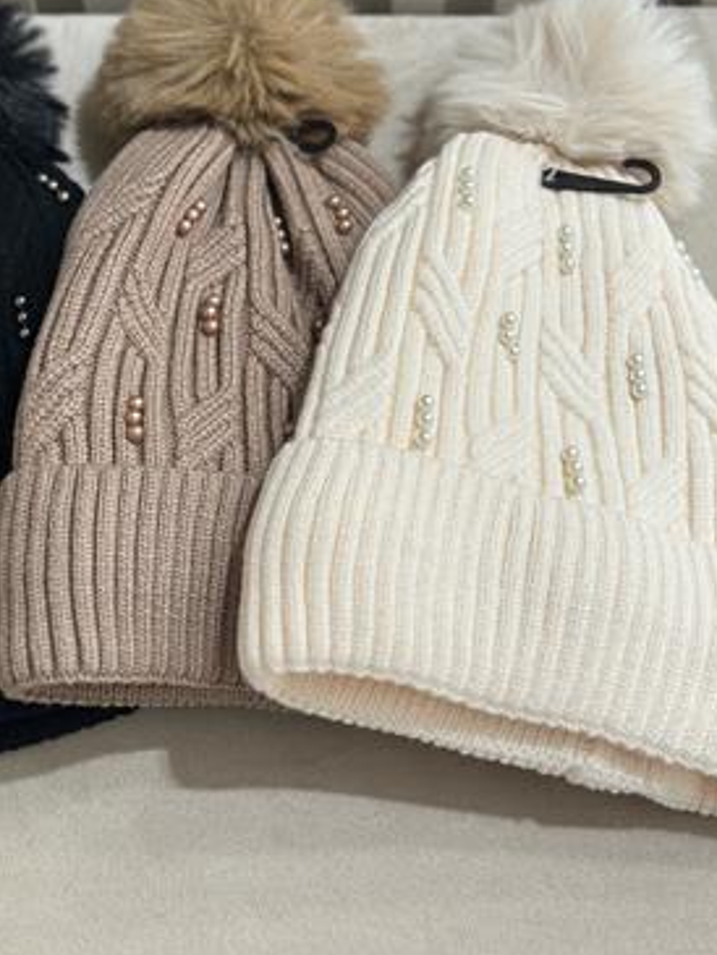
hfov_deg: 21.0
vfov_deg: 27.5
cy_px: 297
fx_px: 1932
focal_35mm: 70
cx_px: 270
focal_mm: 6.86
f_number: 1.78
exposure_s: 1/121
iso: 100
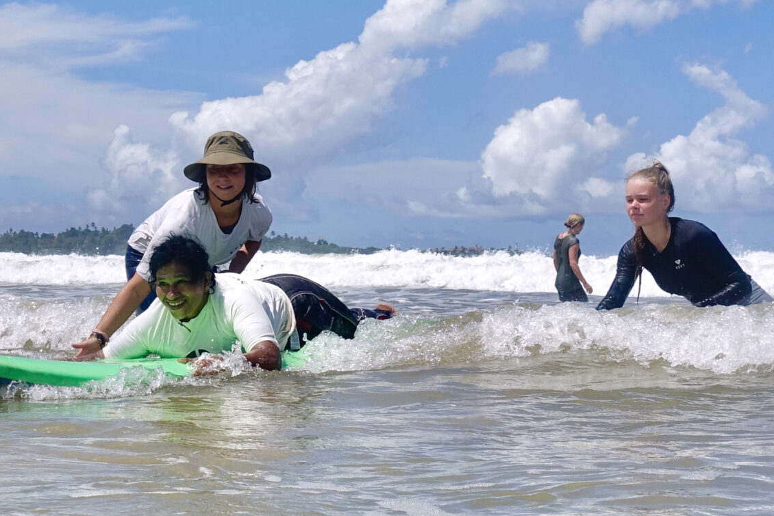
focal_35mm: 58
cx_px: 136
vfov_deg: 23.4
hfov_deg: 33.3
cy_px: 265
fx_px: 1247
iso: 125
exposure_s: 1/1600
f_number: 4.5
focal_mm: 11.81
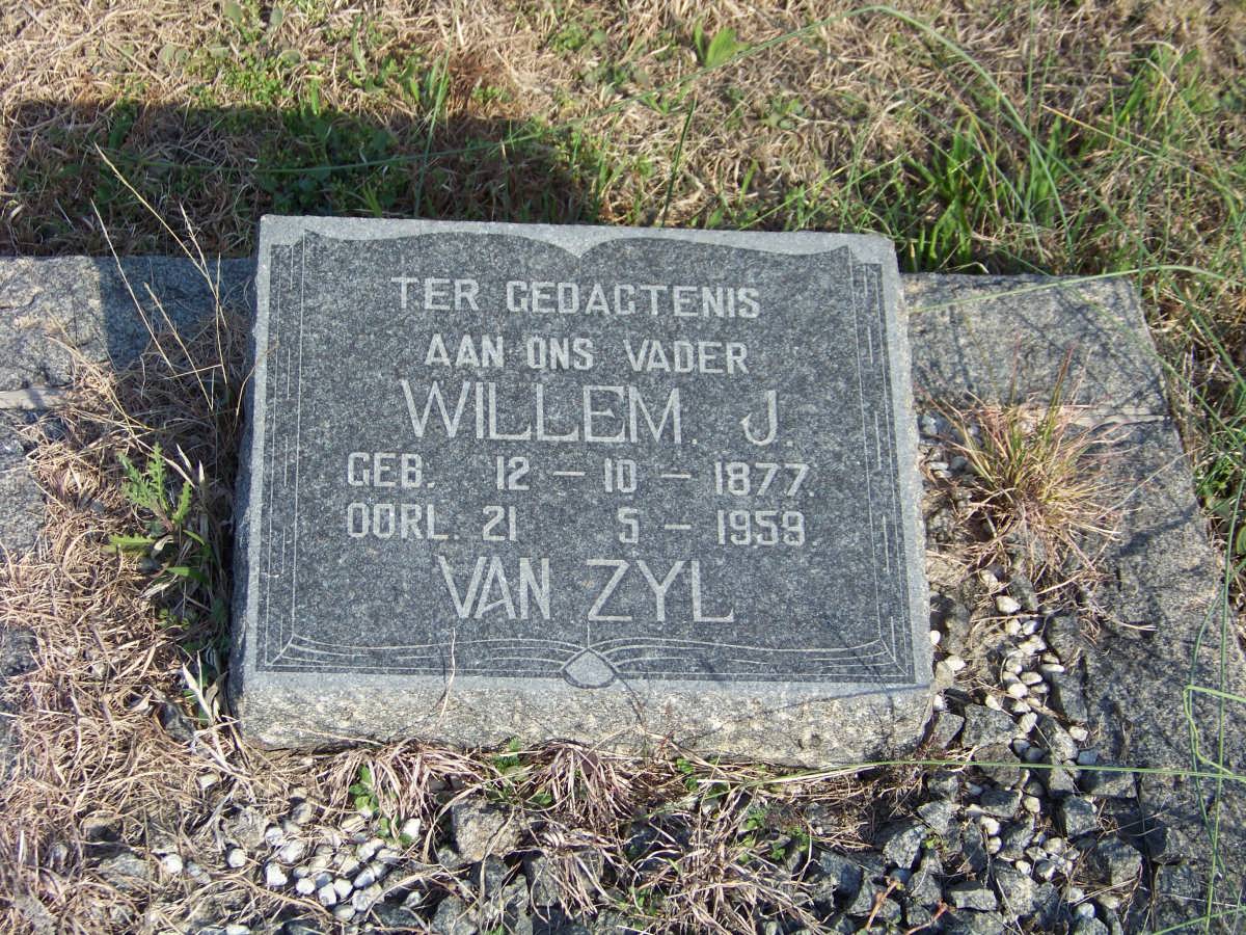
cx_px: 623
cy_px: 468
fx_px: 2520
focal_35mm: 70
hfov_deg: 27.8
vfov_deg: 21.0
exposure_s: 1/320
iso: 64
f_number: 3.2
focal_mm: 11.7
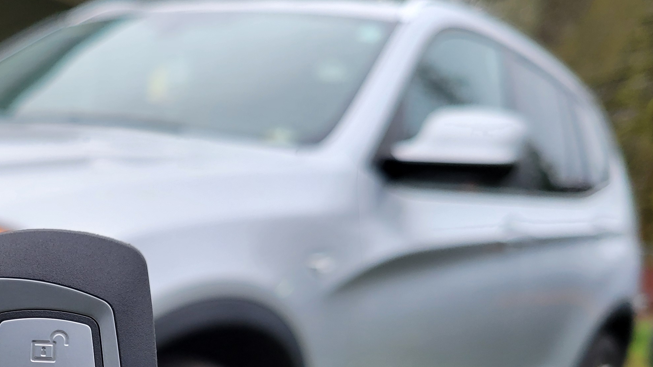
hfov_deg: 34.3
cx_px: 84
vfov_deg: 19.5
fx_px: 1004
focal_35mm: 58
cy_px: 447
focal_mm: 5.4
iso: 80
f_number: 1.8
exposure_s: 1/120
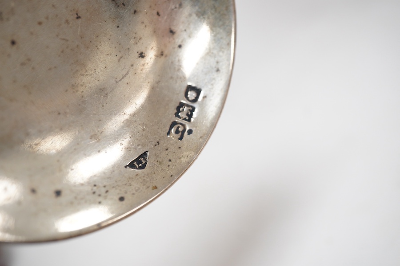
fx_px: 500
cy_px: 133
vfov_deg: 29.9
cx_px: 200
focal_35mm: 45
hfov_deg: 43.6
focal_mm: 30
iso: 1250
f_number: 8
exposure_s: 1/125
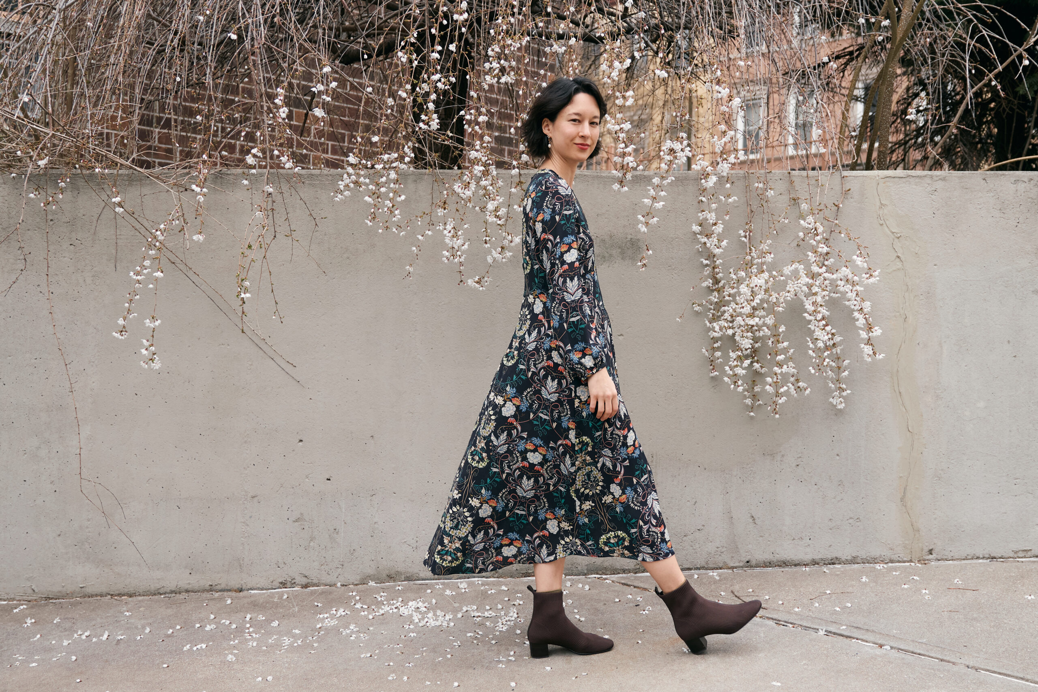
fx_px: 1067
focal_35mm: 37
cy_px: 346
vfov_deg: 36.0
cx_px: 519
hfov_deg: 51.9
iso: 500
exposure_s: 1/1600
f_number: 2.8
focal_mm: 25
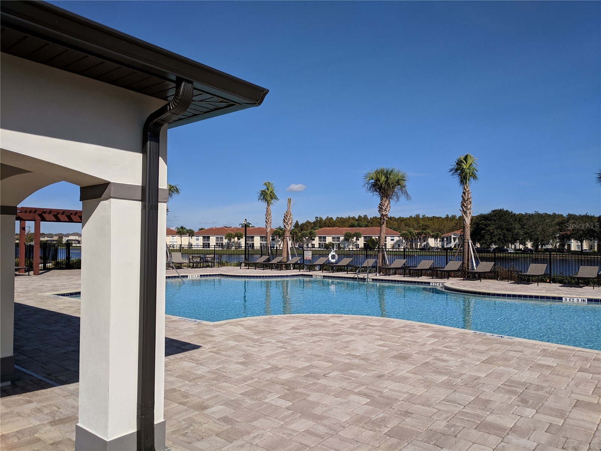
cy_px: 226
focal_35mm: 26
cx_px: 300
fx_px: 451
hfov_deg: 67.3
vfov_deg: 53.1
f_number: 2
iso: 52
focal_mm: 4.67
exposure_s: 1/4425
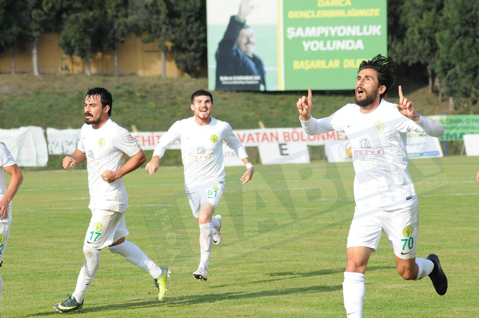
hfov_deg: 8.9
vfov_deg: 5.9
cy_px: 159
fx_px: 3089
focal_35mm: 232
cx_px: 240
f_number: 7.1
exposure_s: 1/1250
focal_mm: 155
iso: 800
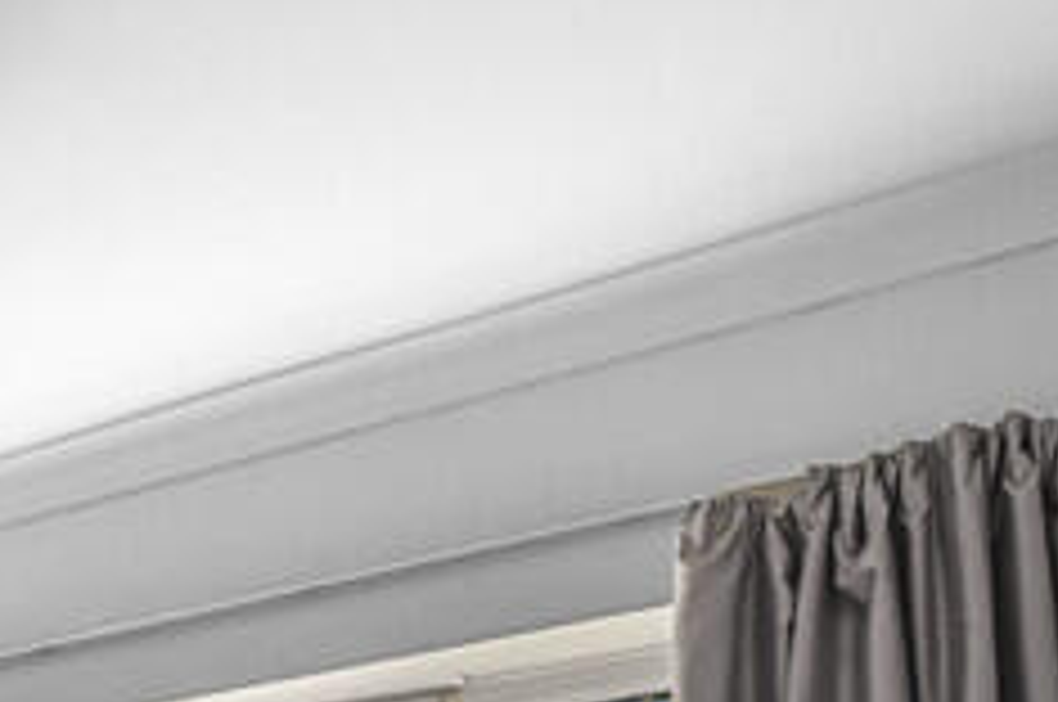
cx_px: -437
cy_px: 1235
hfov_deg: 26.2
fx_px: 1790
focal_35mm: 61
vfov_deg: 18.0
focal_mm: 14
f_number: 8
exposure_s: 1/25
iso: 400
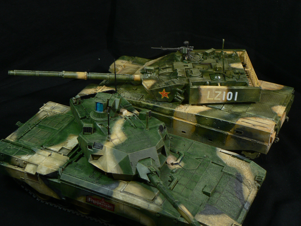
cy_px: 113
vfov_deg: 22.9
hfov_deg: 30.3
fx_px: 557
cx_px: 150
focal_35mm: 64
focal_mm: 10.7
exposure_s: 1/6
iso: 80
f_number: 3.2
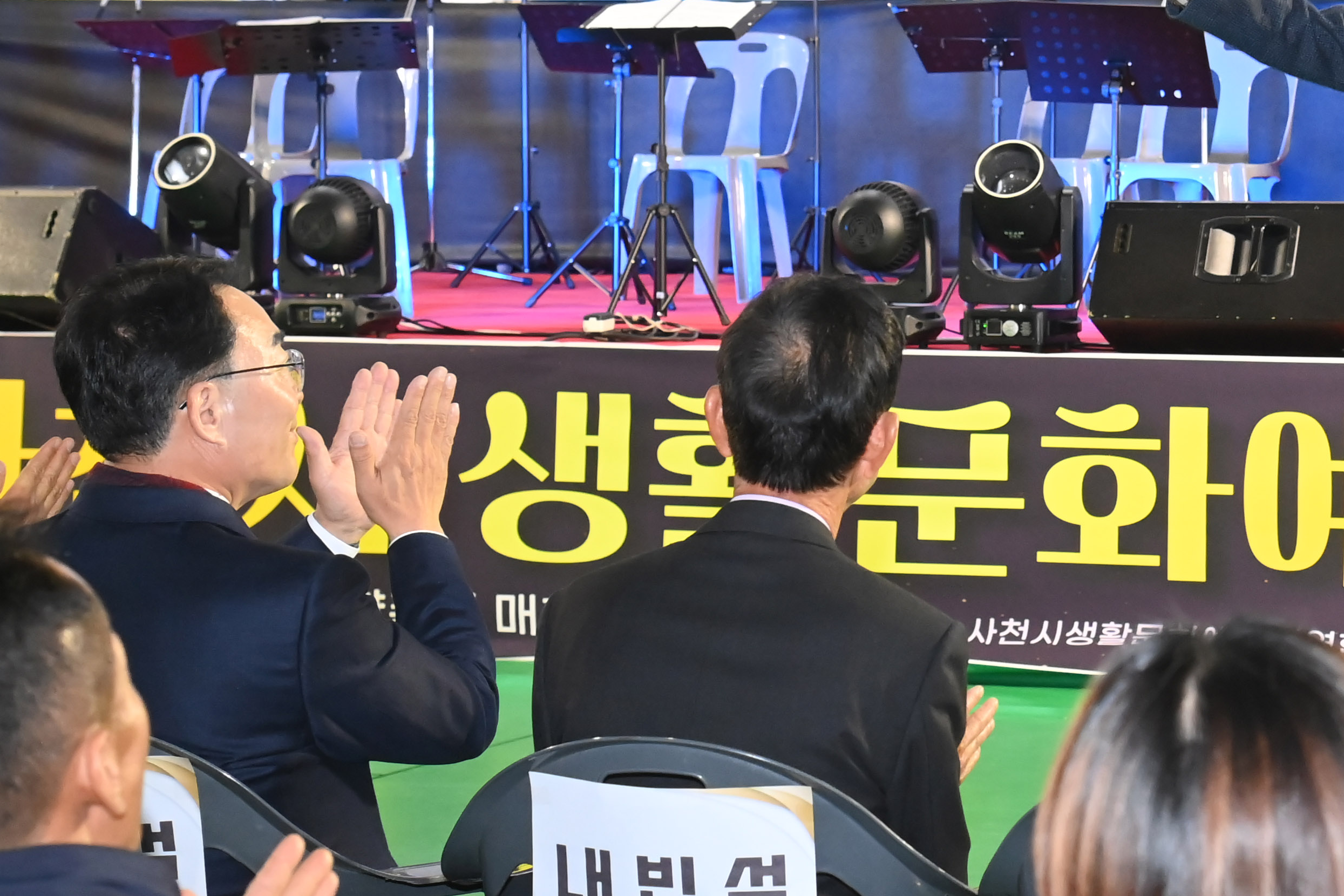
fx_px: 4592
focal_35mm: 123
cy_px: 162
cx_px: 1266
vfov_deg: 11.1
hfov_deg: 16.4
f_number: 6.3
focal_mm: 55
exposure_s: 1/250
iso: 5000
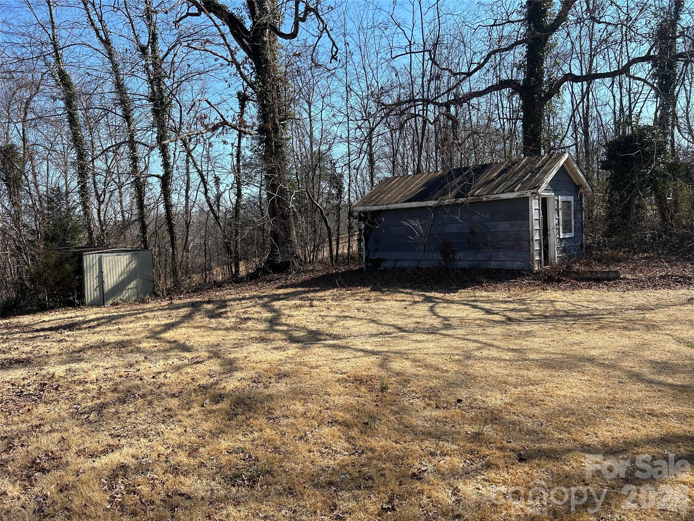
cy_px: 260
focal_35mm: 26
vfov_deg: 53.1
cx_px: 347
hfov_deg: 67.3
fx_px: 521
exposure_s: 1/2404
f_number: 1.5
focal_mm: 5.7
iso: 50
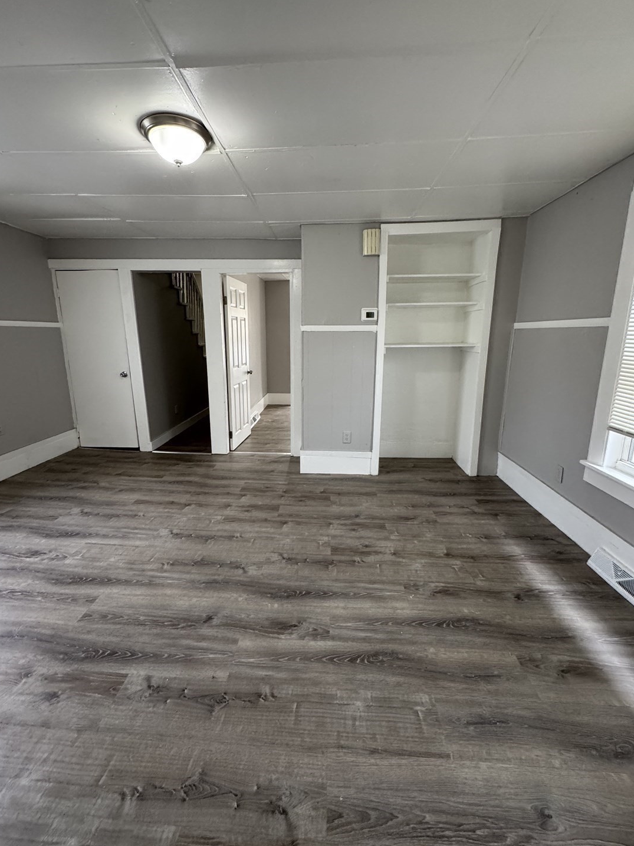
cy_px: 412
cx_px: 304
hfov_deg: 81.7
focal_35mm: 15
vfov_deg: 98.2
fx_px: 366
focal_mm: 2.22
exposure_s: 1/99
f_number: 2.2
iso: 320
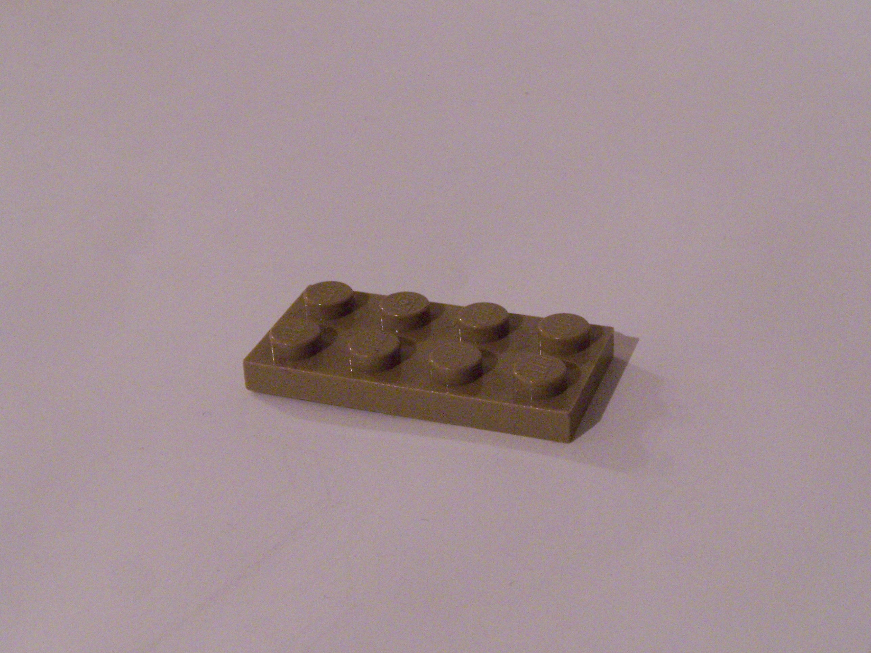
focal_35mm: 67
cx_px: 436
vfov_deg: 21.9
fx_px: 1686
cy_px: 326
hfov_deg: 29.0
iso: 400
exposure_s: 1/4
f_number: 8
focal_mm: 11.1
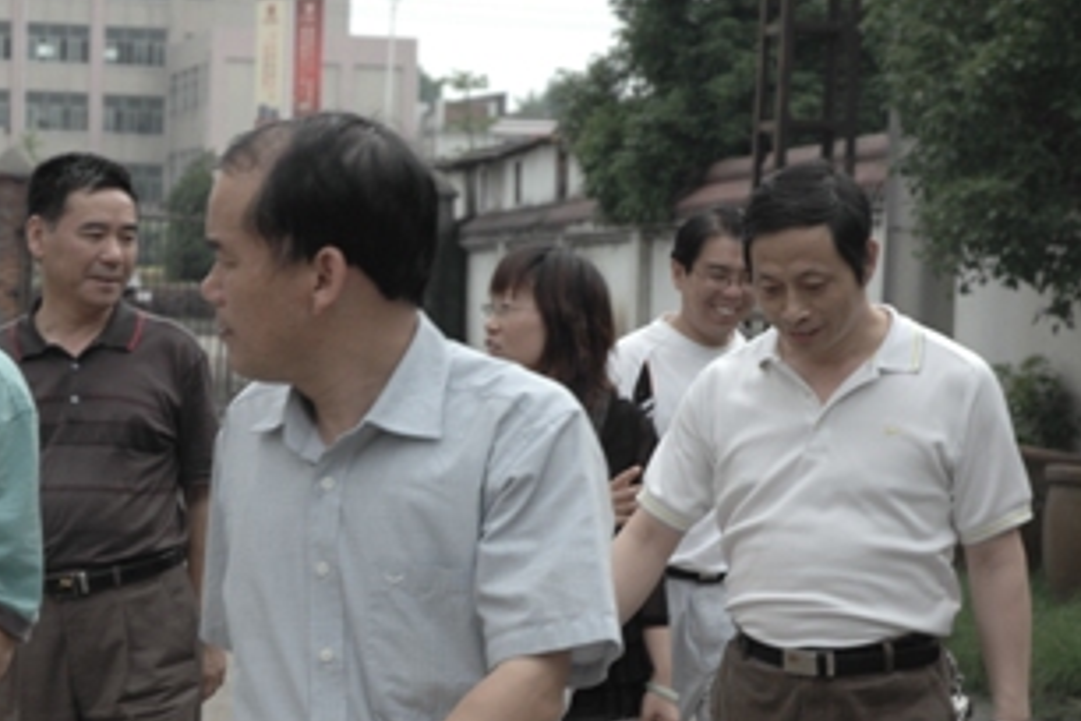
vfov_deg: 12.9
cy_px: 470
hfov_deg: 19.2
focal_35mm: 106
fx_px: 3183
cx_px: 302
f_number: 6.3
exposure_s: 1/160
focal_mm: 48
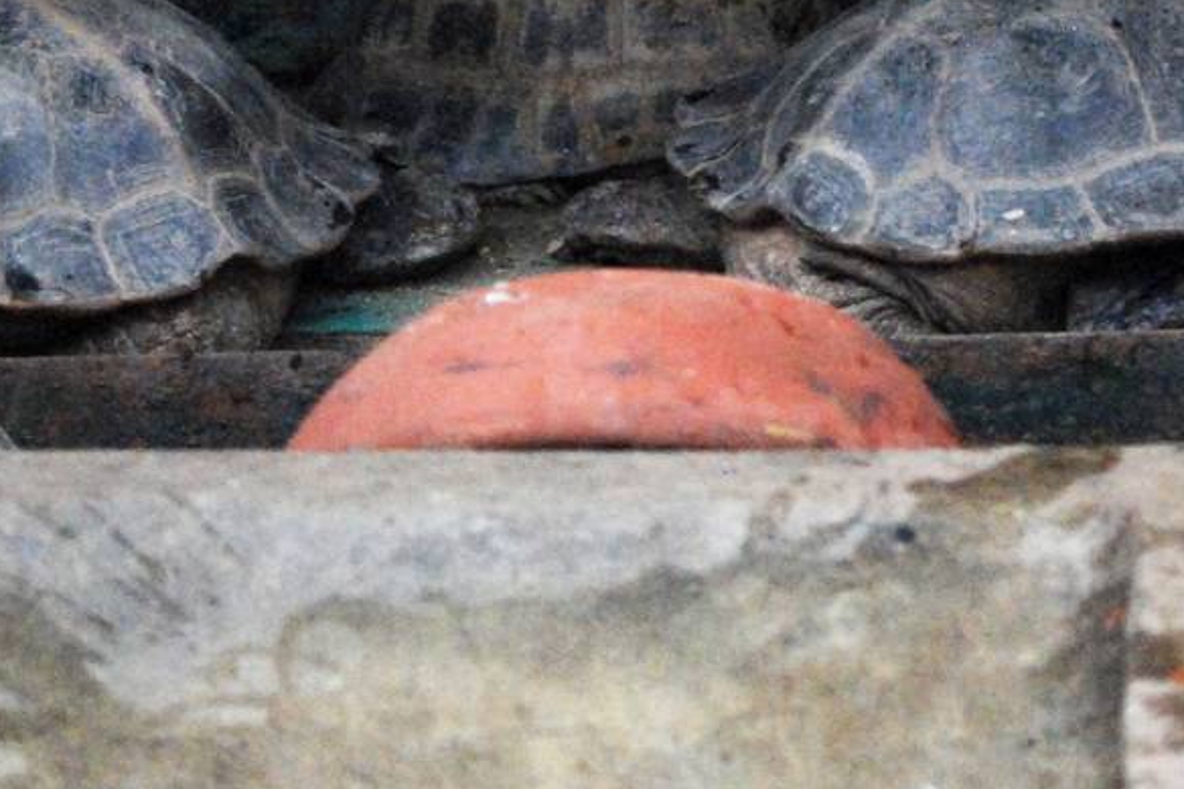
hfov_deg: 4.6
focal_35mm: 453
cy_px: -3
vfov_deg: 3.0
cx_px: 639
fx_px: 14894
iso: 1600
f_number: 4
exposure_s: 1/160
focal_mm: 110
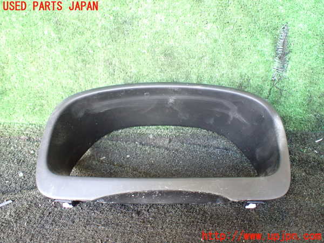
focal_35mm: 30
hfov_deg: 60.0
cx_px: 162
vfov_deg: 46.8
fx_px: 281
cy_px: 122
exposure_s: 1/60
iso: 800
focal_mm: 5.4
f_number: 2.3
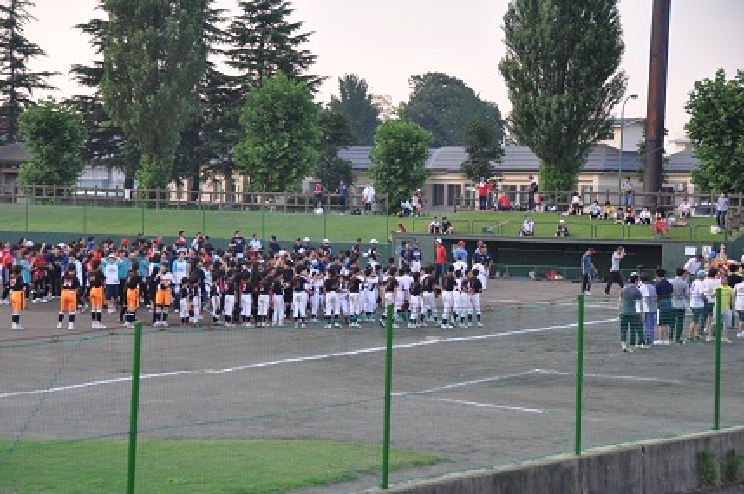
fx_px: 1920
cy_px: 247
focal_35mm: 93
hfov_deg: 21.9
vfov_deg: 14.7
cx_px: 372
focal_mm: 62
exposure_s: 1/125
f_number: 5.6
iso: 250
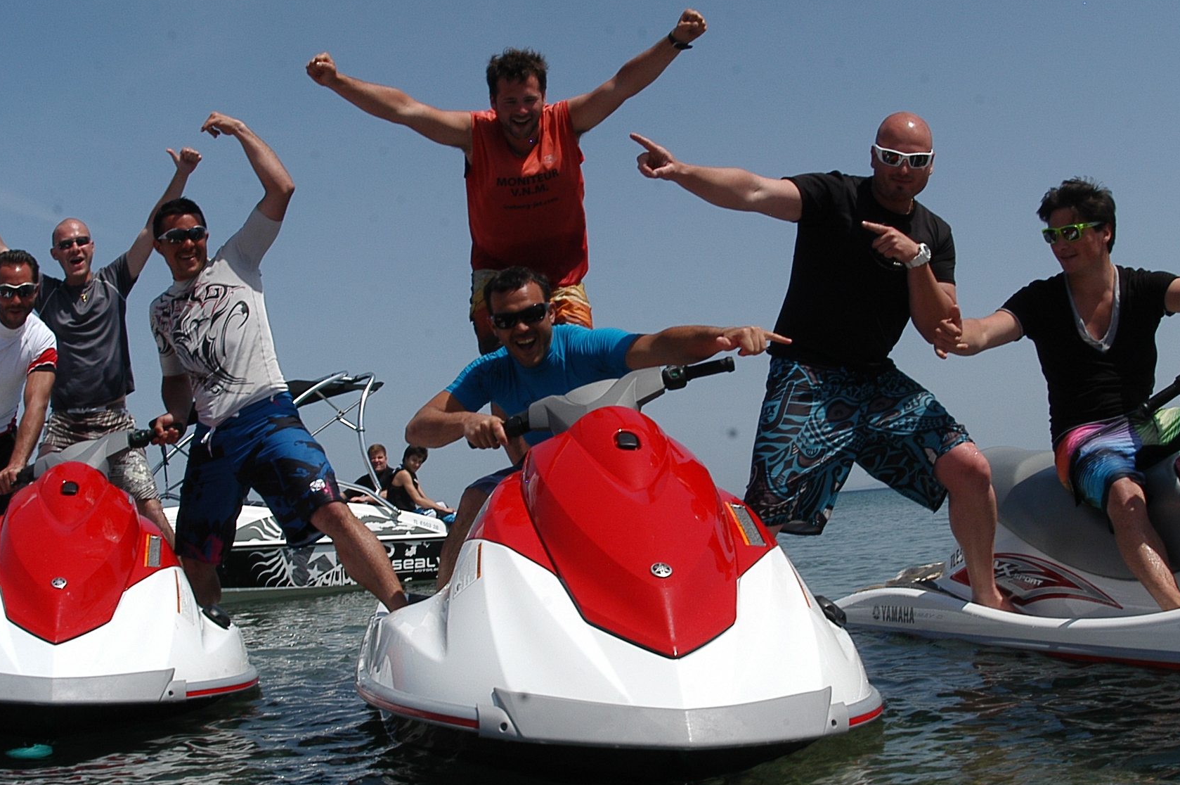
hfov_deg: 45.4
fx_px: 1408
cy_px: 445
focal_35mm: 43
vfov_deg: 31.1
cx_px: 666
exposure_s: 1/400
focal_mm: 16
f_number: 10
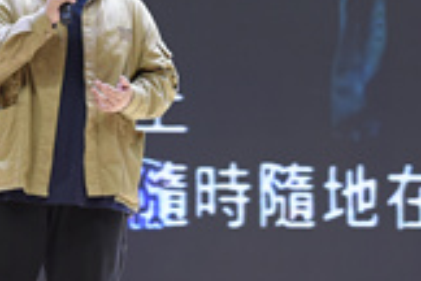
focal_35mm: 141
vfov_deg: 9.7
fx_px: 1649
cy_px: 3
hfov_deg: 14.5
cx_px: 81
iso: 1250
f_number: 3.5
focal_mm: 38
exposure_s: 1/200
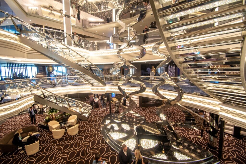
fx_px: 102
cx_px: 123
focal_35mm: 15
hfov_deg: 100.4
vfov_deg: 77.3
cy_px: 82
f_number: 3.5
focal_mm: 10
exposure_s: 1/20
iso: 400
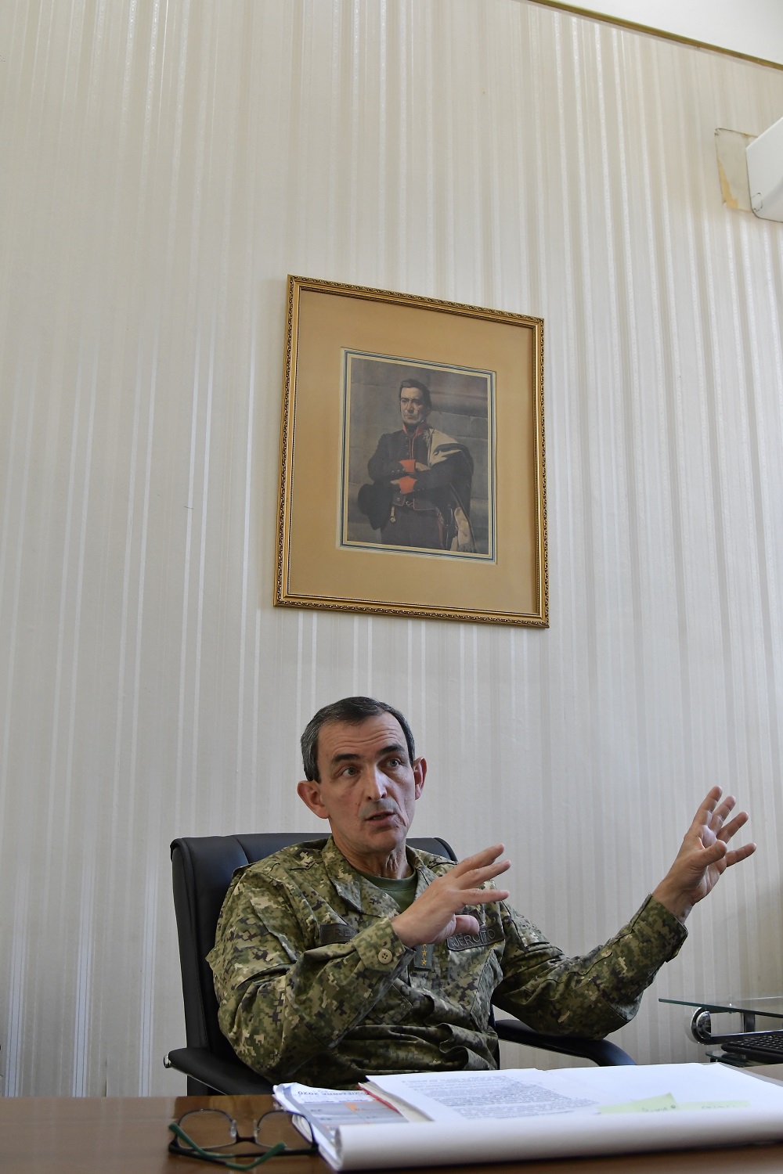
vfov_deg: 53.1
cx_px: 392
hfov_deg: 36.9
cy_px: 587
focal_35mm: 36
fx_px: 1174
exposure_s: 1/200
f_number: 4.5
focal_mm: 24
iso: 1600
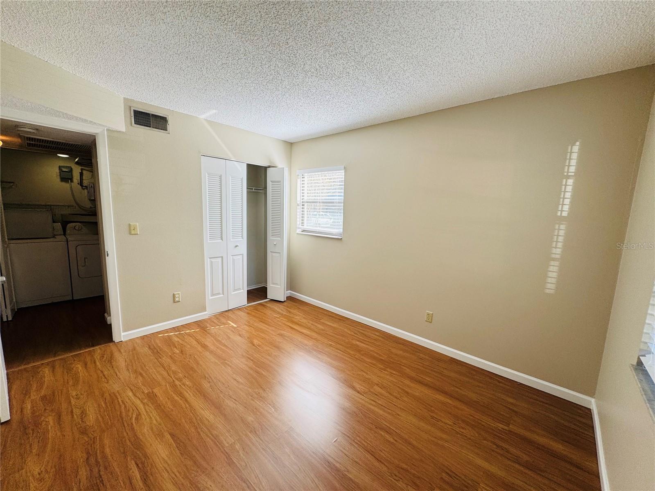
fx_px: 265
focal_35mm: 14
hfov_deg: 102.1
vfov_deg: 85.7
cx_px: 328
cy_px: 246
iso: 64
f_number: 2.2
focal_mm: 2.22
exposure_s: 1/99
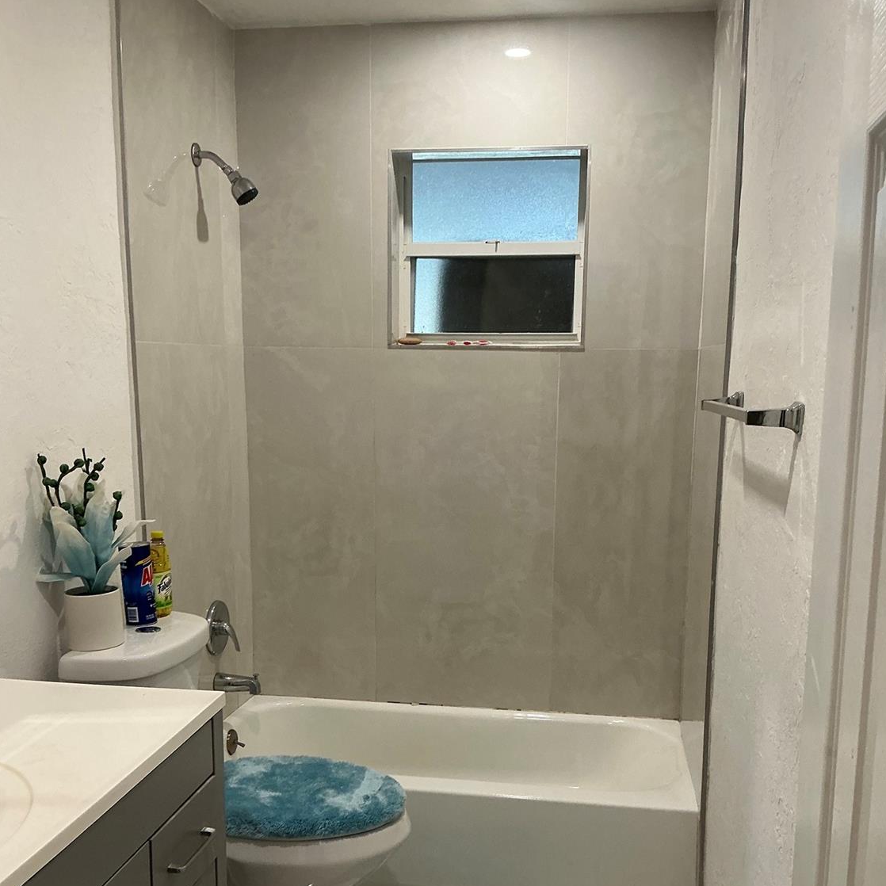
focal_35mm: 34
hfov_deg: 48.4
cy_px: 555
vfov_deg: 48.0
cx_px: 451
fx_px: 985
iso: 64
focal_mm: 3
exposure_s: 1/60
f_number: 1.8
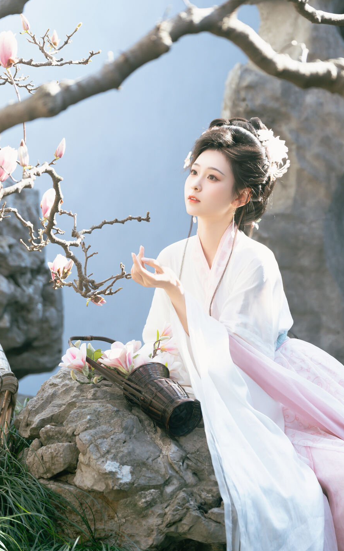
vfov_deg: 13.7
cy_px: 254
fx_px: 2296
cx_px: 207
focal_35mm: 153
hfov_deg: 8.6
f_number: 2.8
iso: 640
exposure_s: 1/1250
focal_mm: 118
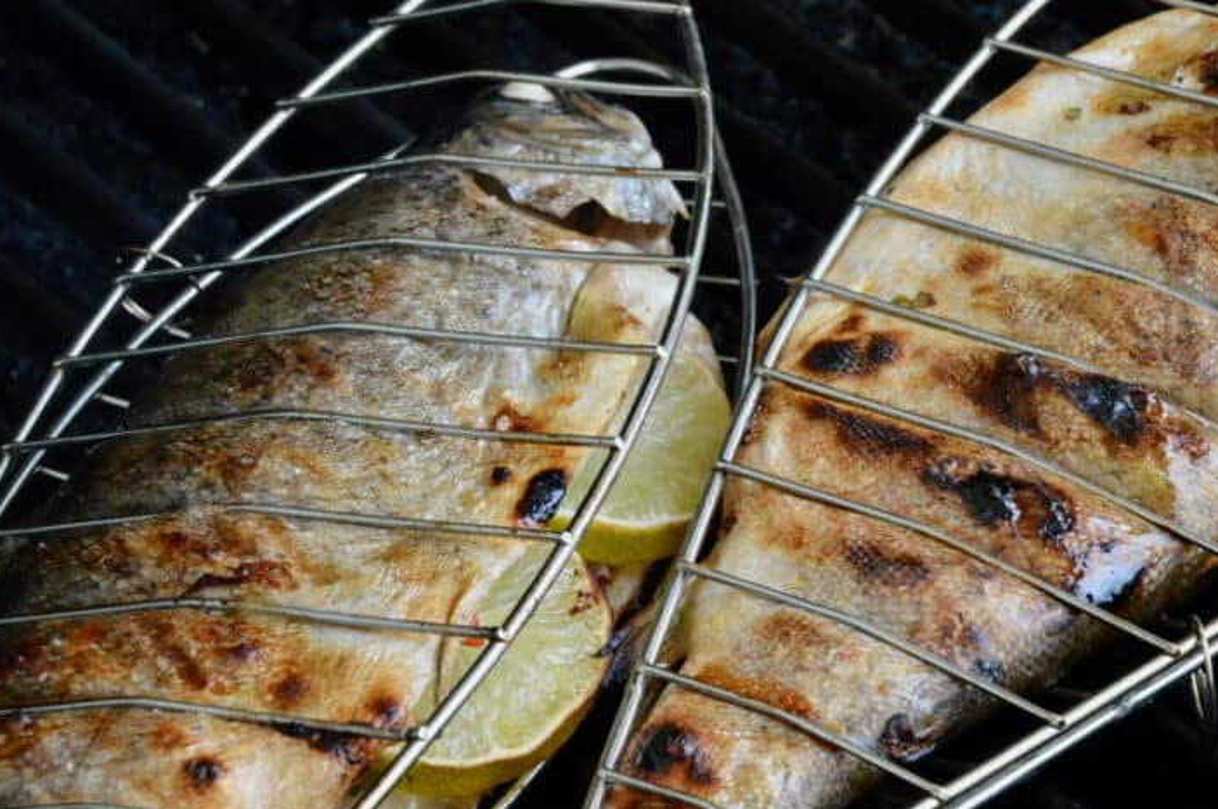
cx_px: 573
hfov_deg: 9.3
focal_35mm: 222
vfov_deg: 6.2
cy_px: 447
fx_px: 7502
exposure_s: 1/200
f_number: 18
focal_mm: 130
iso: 3200
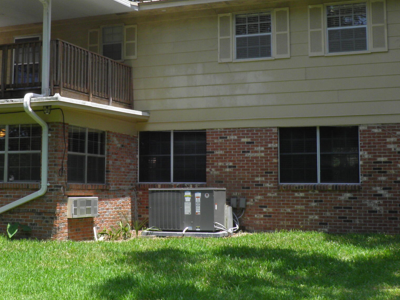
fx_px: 635
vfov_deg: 26.5
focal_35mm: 55
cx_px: 134
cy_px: 112
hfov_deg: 34.6
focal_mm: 4.9
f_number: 5.7
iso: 50
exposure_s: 1/100
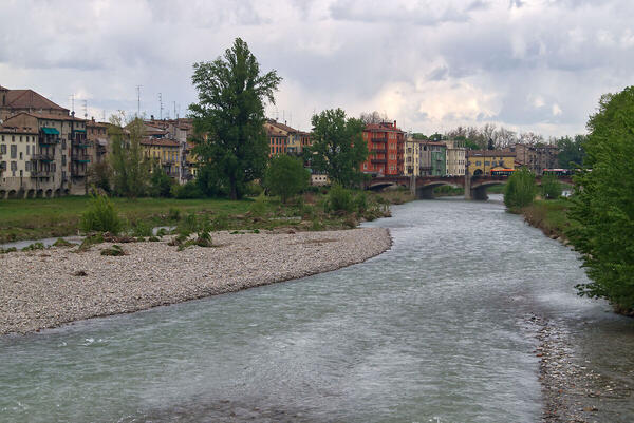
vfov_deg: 18.2
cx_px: 317
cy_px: 212
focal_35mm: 75
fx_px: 1322
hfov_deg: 27.0
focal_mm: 50
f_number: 11
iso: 125
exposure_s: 1/80
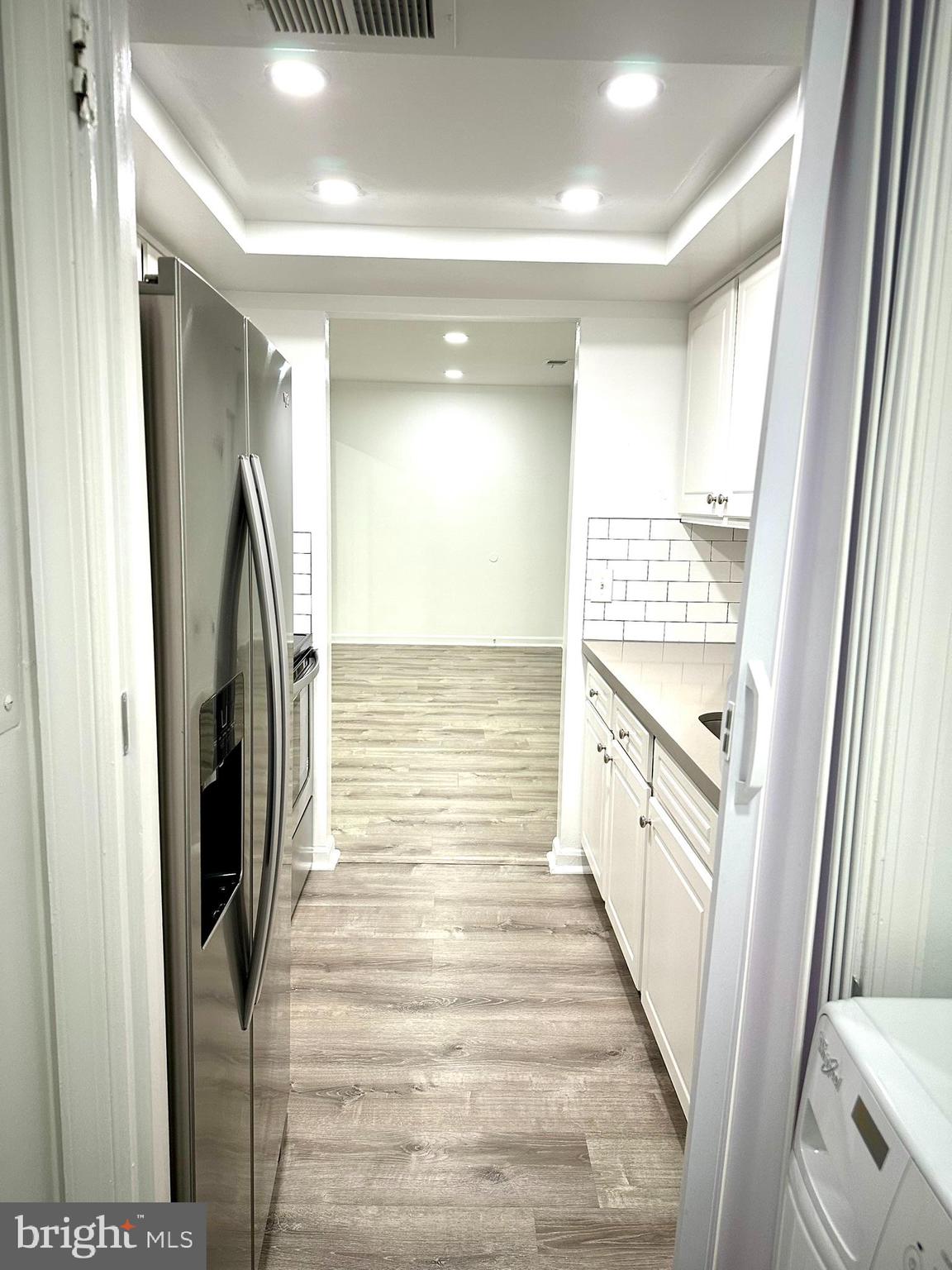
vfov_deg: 71.6
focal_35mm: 24
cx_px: 476
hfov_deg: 56.8
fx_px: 880
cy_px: 635
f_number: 1.78
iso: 200
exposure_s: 1/120
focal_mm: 6.86
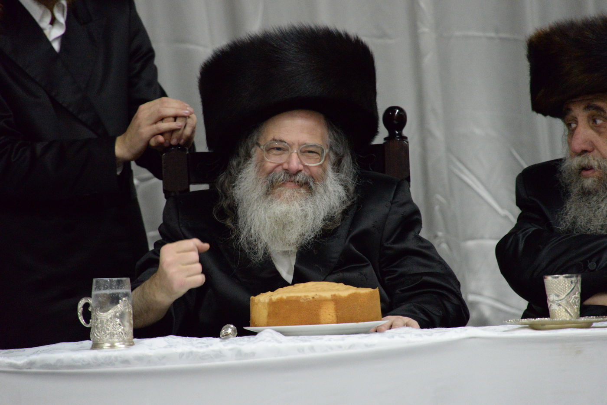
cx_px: 304
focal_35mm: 300
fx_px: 5057
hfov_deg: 6.9
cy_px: 202
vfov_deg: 4.6
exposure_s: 1/100
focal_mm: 300
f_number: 6.3
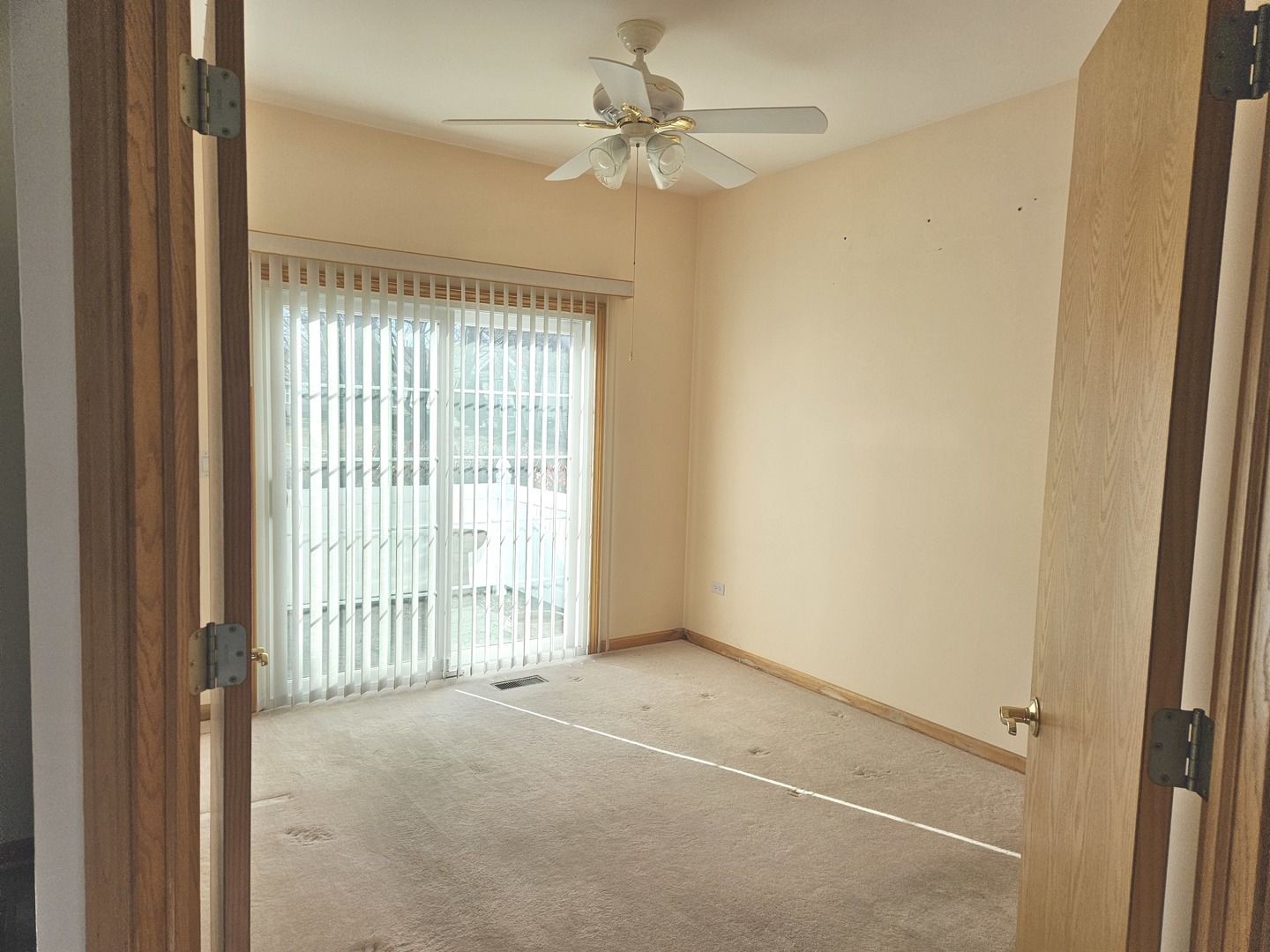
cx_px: 635
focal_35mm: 23
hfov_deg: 73.9
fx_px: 844
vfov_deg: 58.9
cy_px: 476
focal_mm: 5.4
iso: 64
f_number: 1.8
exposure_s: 1/719
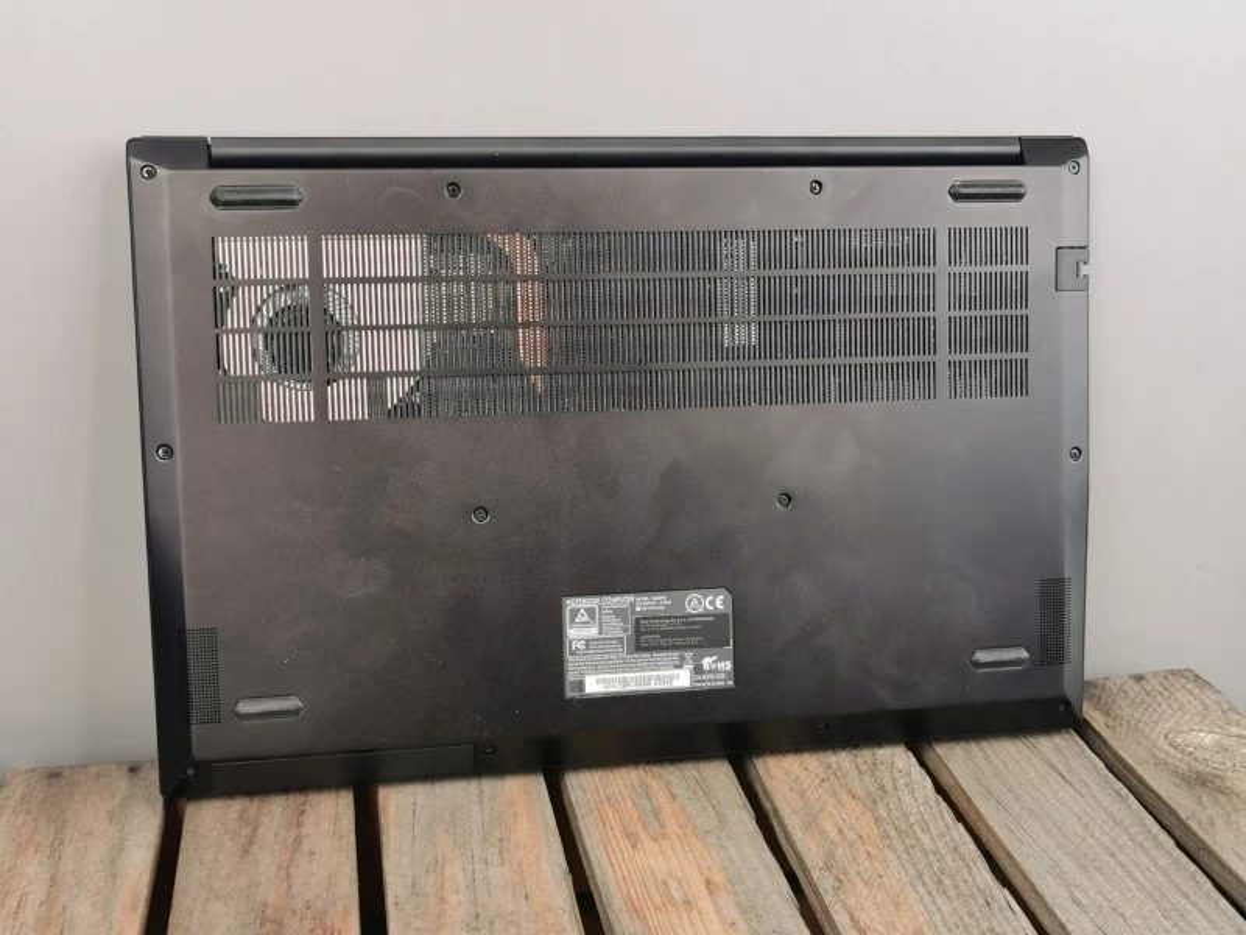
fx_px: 1548
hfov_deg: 43.9
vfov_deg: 33.6
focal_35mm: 43
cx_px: 623
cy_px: 468
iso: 50
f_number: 1.6
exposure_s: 1/202
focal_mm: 5.56
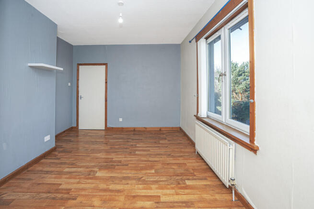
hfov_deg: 96.7
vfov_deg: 73.8
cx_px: 157
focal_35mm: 16
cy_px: 104
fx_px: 140
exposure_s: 1/60
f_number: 9
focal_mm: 16
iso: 250
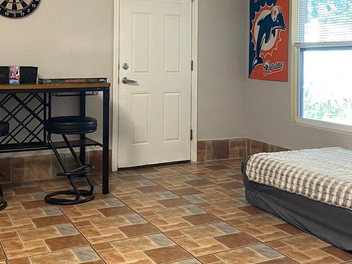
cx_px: 210
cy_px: 57
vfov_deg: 29.6
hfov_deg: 39.5
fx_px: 488
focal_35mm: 48
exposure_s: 1/60
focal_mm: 4.25
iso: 200
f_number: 1.8
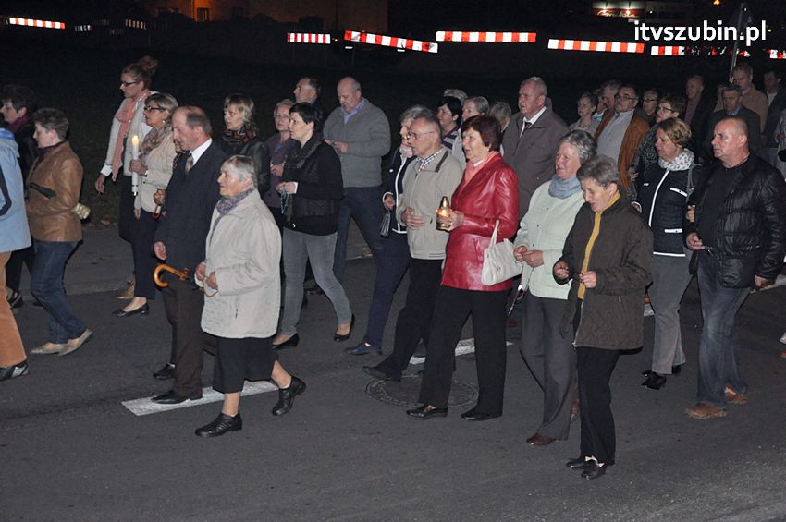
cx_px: 393
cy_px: 261
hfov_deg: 37.9
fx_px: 1145
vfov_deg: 25.7
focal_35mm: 52
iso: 2000
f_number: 5
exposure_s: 1/60
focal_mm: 35
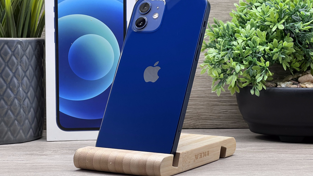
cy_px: 86
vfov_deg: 13.0
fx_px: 772
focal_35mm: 93
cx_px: 158
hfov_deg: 22.9
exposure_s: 1/100
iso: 100
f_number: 2.8
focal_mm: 9
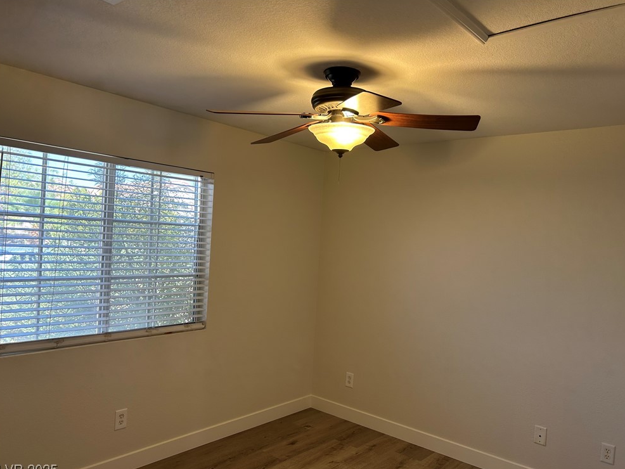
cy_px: 241
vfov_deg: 51.4
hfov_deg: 65.3
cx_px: 318
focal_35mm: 27
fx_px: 488
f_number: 1.5
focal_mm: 5.7
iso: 64
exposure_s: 1/60
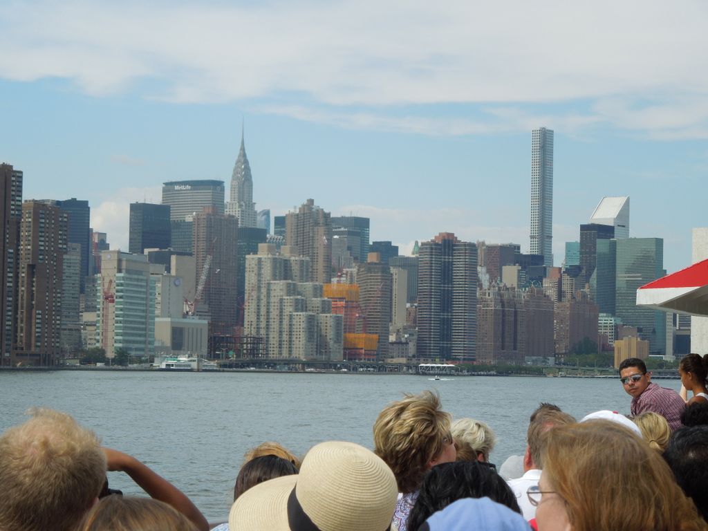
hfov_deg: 18.5
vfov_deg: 14.0
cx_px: 354
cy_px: 266
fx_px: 2168
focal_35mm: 106
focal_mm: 19.1
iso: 100
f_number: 4.7
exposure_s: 1/800
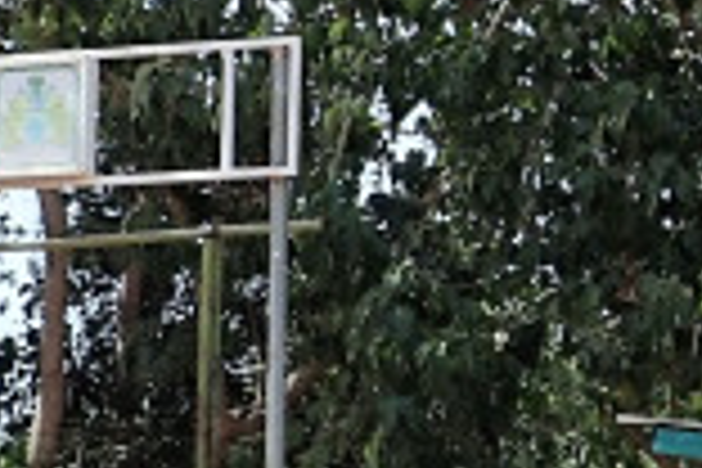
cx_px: 302
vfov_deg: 11.0
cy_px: 490
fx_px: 2398
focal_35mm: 123
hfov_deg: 16.6
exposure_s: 1/125
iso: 100
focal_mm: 4.5
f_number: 8
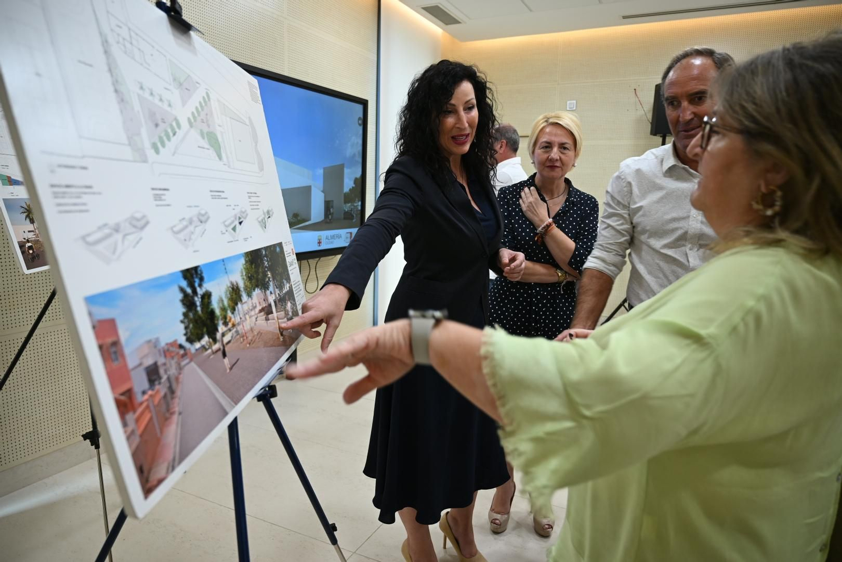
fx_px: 561
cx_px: 421
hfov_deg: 73.7
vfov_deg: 53.1
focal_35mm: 24
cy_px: 281
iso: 500
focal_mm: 24
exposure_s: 1/100
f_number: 4
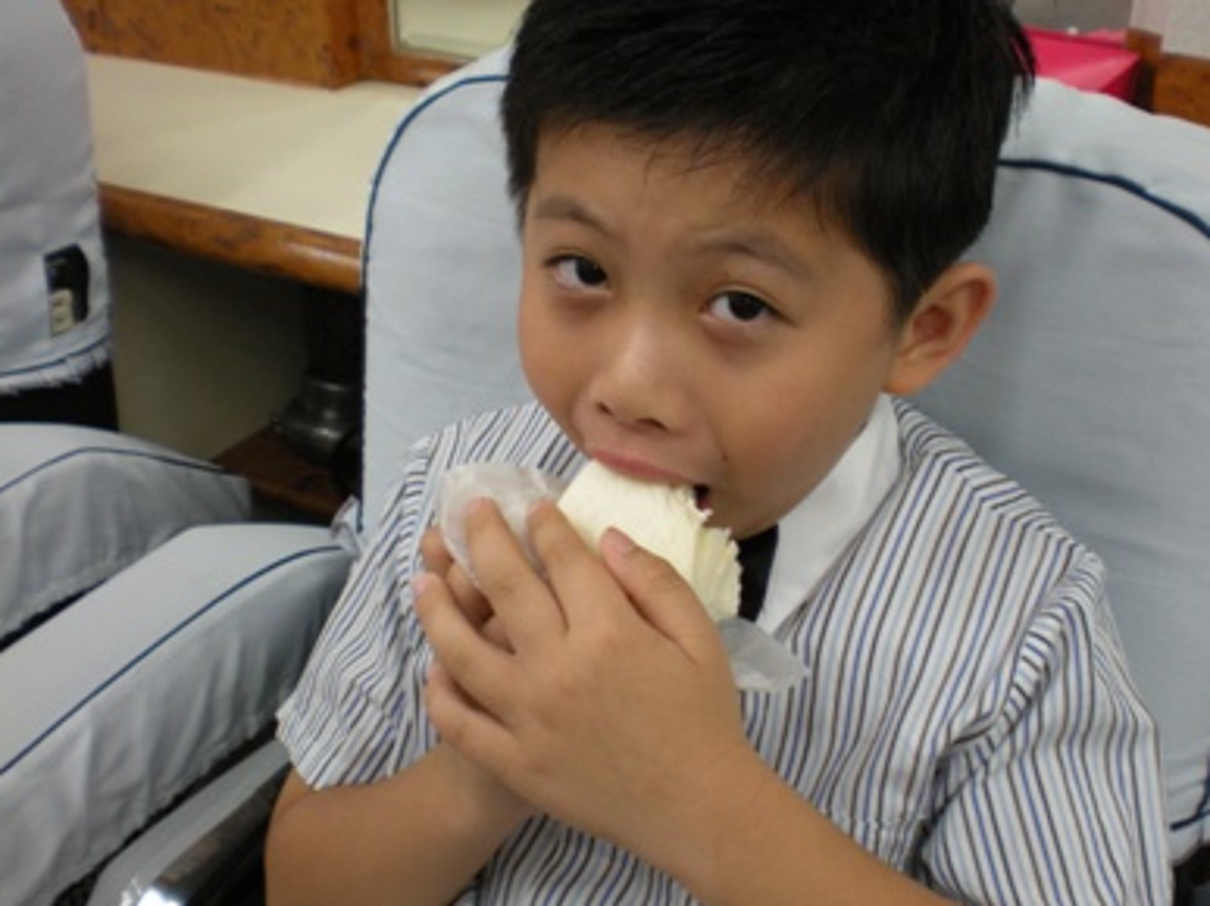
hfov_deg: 42.9
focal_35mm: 44
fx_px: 1538
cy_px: 444
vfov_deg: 32.9
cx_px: 678
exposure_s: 1/35
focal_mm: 6.3
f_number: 3.1
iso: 200
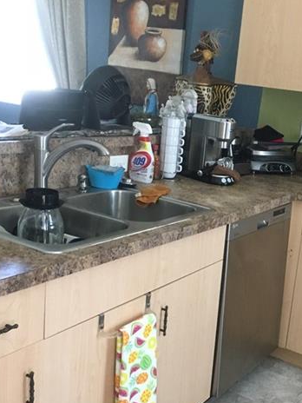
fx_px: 558
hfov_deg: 29.8
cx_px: 228
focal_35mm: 48
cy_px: 235
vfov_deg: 39.5
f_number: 2.2
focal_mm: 4.15
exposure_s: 1/24
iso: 200
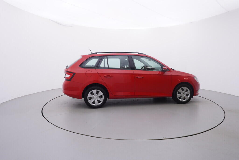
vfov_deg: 56.2
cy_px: 80
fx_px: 149
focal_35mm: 22
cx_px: 120
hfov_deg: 77.3
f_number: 5
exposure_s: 1/80
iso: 200
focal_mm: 15
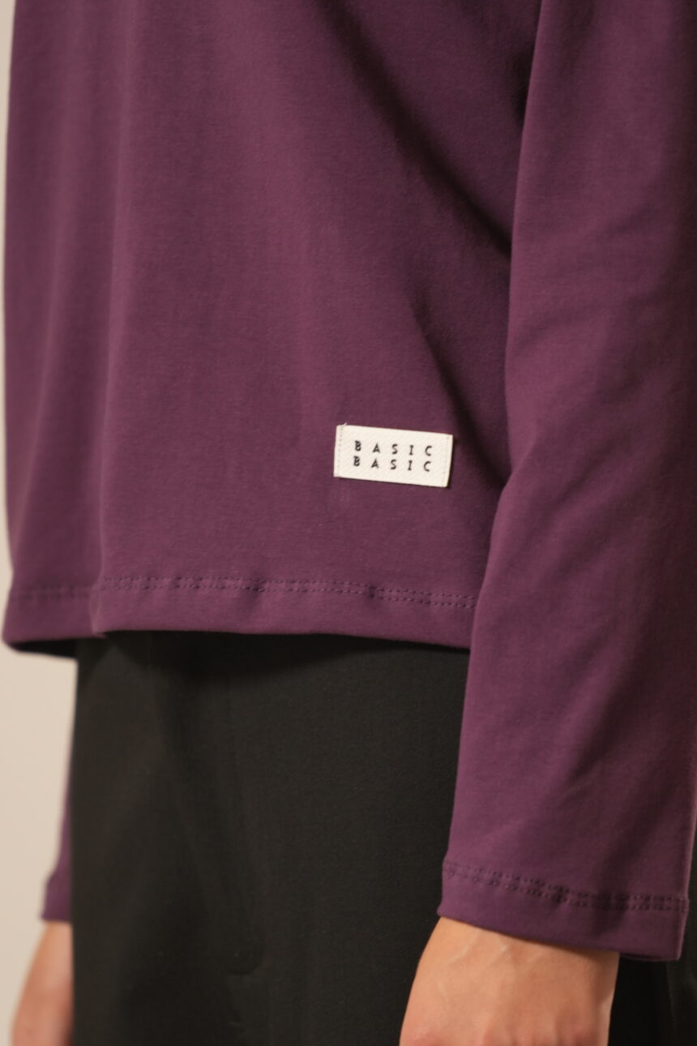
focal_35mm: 279
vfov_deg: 7.4
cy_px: 617
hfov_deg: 4.9
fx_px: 8102
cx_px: 357
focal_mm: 200
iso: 1250
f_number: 4
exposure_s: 1/125
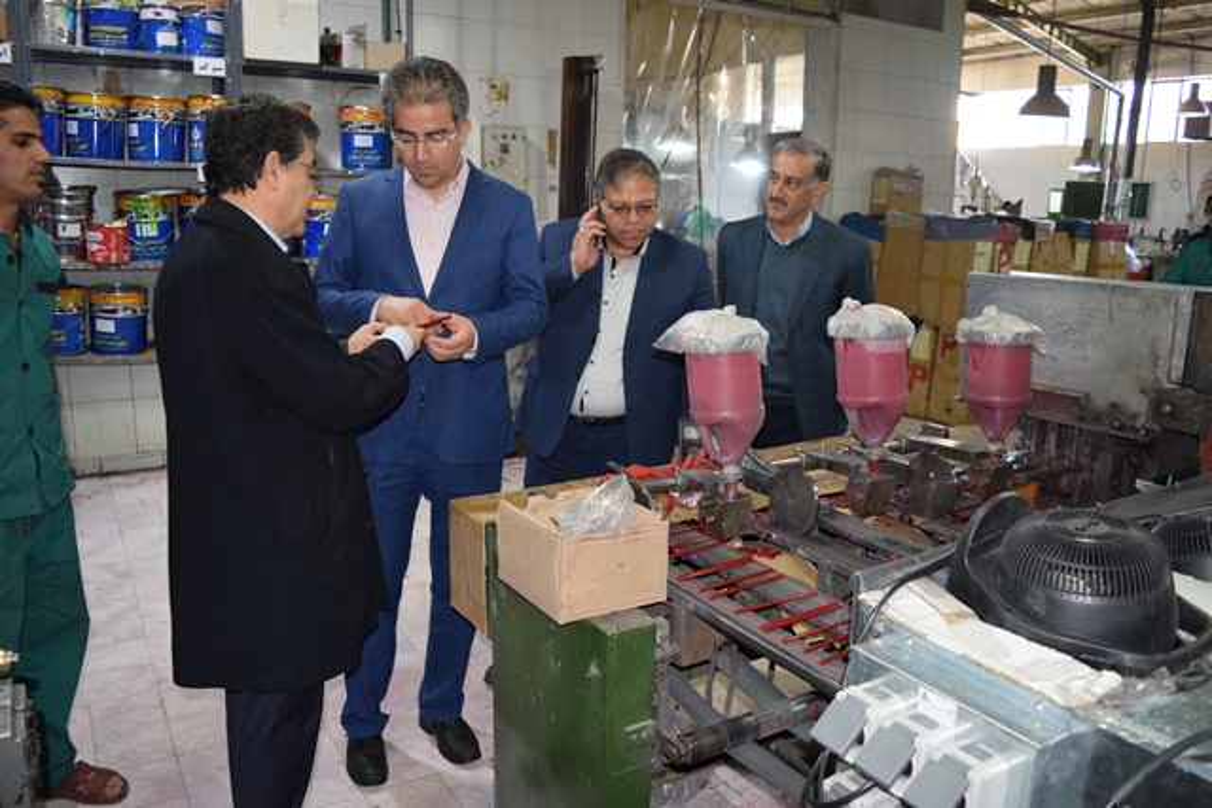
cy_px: 404
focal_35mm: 27
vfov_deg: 48.0
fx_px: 909
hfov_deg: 67.4
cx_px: 606
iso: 800
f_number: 4
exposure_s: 1/60
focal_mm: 18
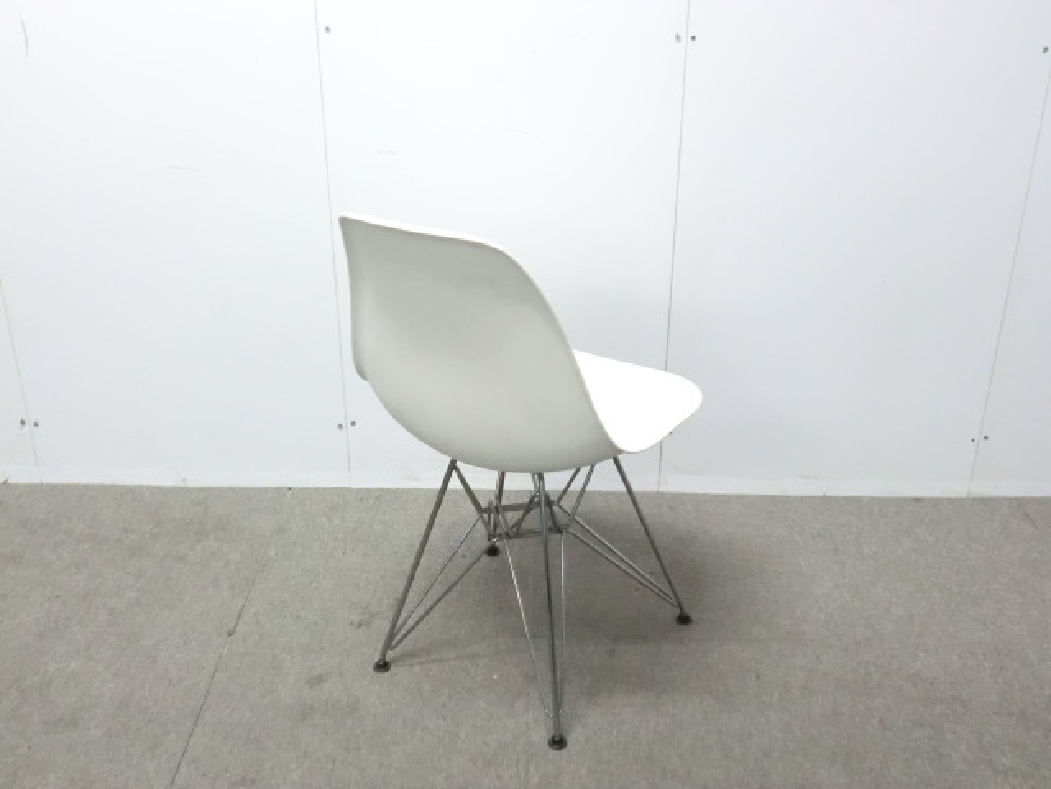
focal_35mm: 38
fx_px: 1154
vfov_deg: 37.7
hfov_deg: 49.0
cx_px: 526
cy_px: 394
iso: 800
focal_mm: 6.9
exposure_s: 1/40
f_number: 3.9
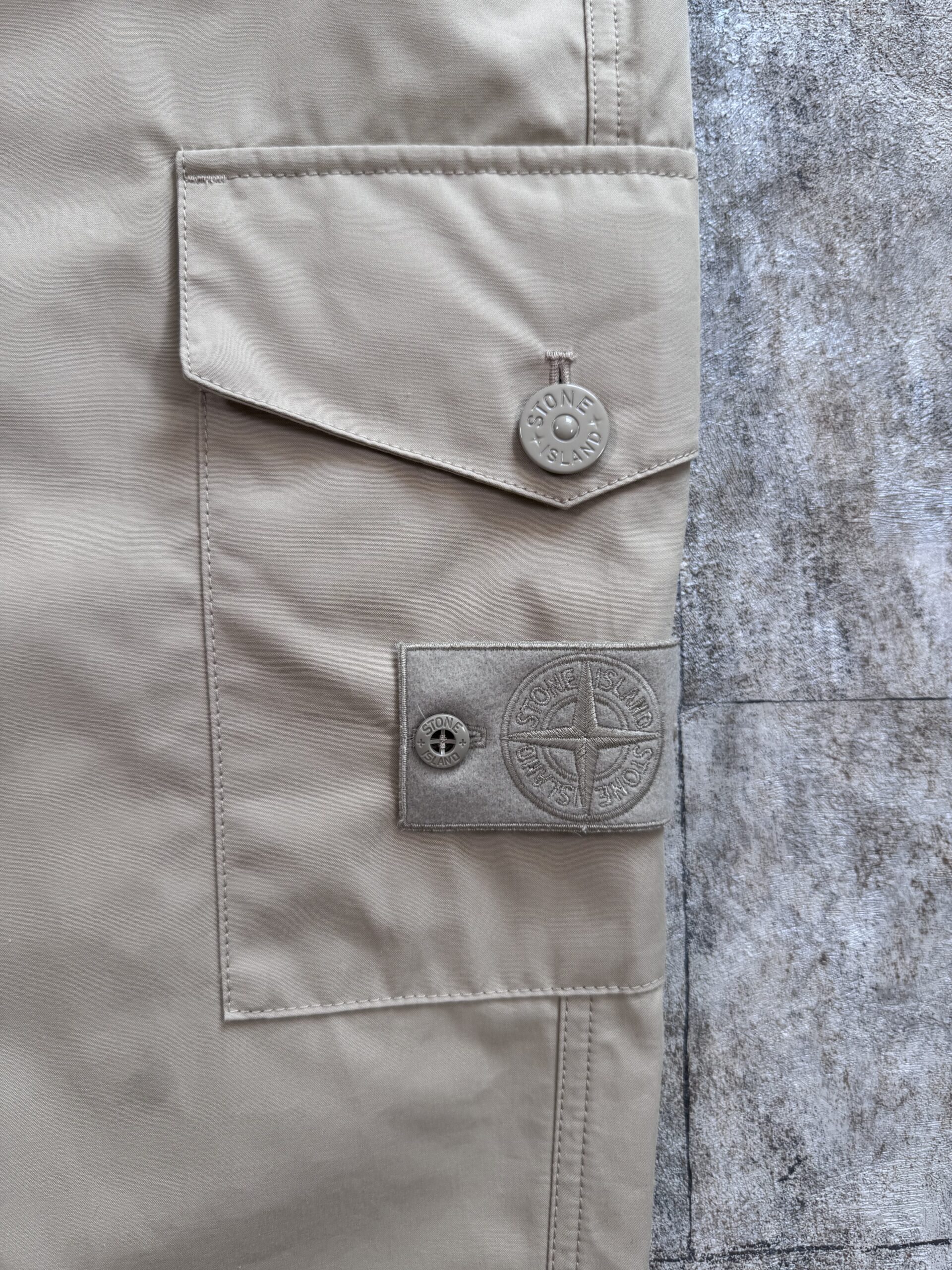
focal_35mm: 24
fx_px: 880
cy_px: 635
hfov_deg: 56.8
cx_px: 476
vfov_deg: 71.6
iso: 64
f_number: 1.78
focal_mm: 6.76
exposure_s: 1/121
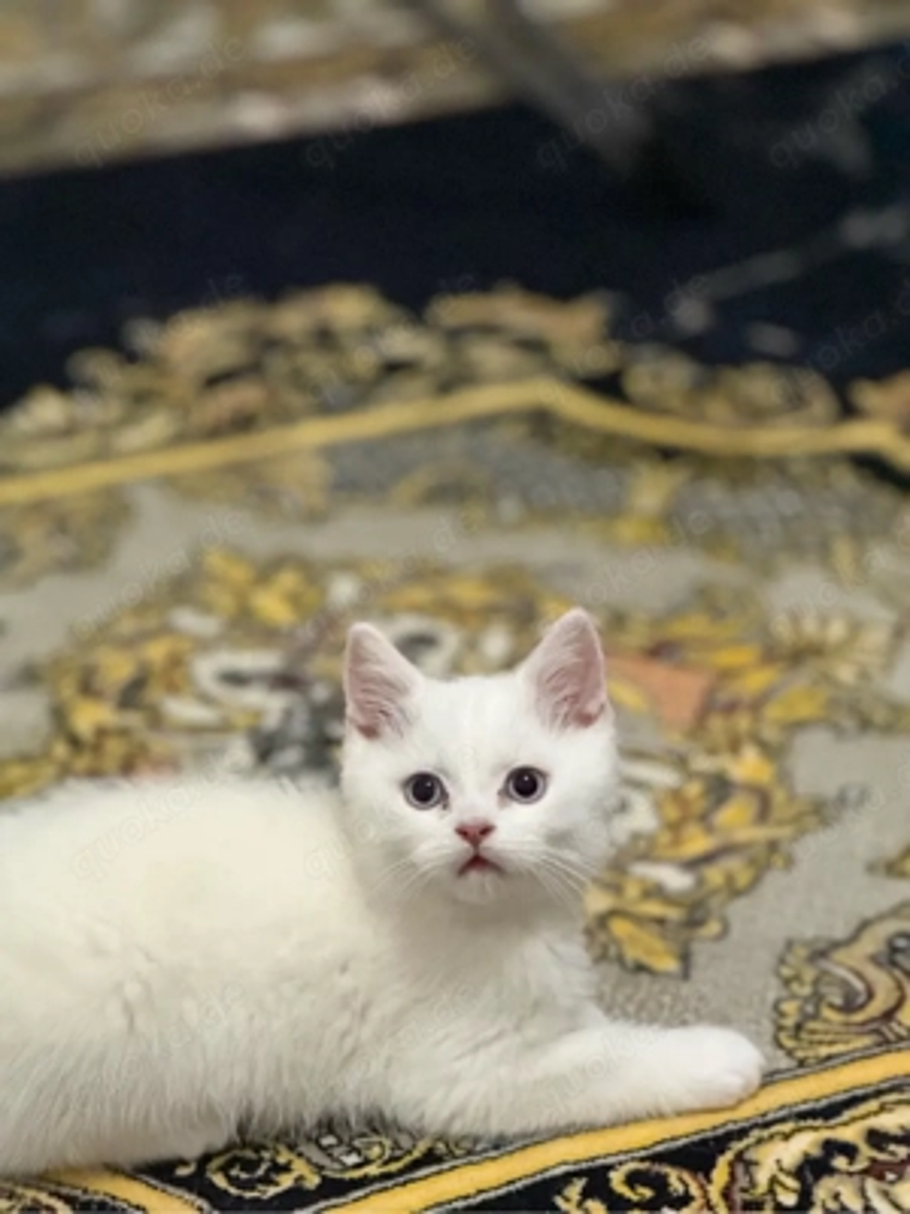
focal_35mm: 120
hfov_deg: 12.3
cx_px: 455
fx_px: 4206
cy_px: 607
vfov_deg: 16.4
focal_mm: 15.66
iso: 2000
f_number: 2.8
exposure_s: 1/30
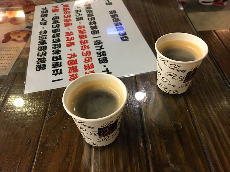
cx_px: 115
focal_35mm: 29
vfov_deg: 48.2
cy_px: 86
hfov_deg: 61.7
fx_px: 193
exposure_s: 1/10
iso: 100
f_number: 2.2
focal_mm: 4.15
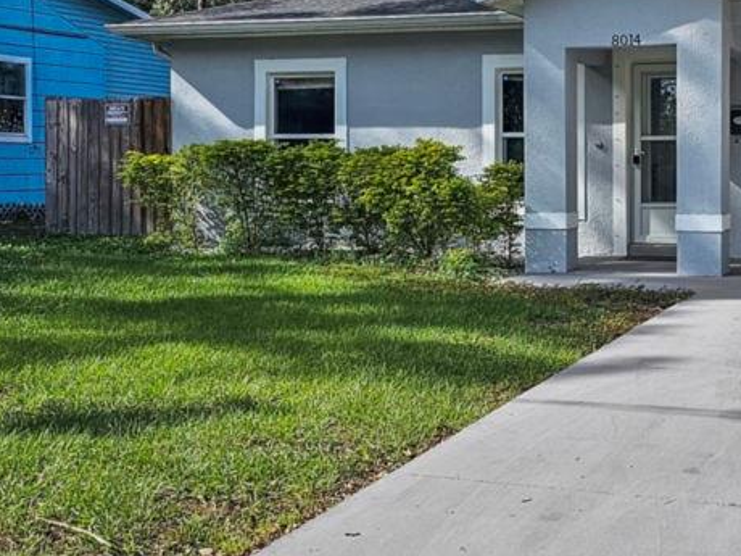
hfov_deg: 31.5
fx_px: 1284
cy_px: 200
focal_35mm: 60
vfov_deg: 24.3
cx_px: 573
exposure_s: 1/1100
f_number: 1.7
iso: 20
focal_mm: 6.3
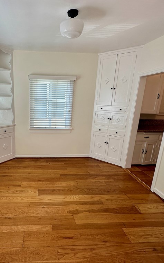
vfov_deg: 85.1
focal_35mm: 20
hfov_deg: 57.1
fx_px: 143
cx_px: 44
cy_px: 132
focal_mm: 2.22
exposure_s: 1/120
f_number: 2.2
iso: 50
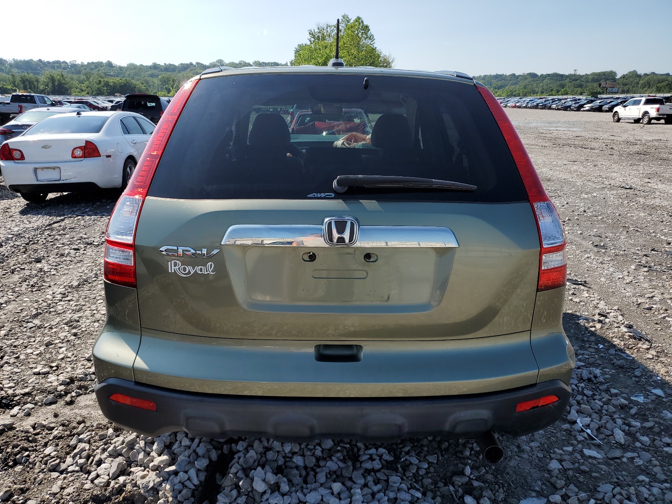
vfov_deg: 53.1
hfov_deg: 67.3
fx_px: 505
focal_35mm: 26
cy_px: 252
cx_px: 336
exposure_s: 1/3333
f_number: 1.5
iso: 50
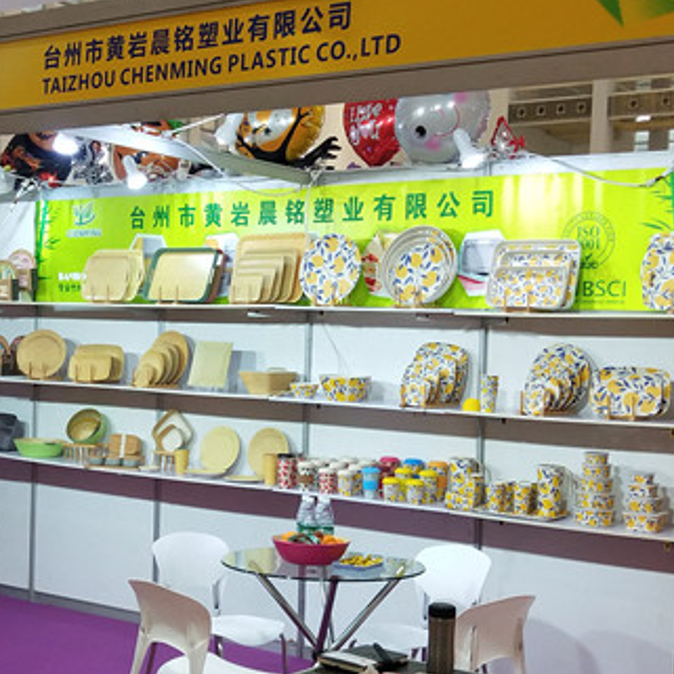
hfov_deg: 26.0
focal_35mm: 66
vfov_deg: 26.0
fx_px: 1454
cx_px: 256
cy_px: 416
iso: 177
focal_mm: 3.95
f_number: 1.8
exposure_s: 1/100
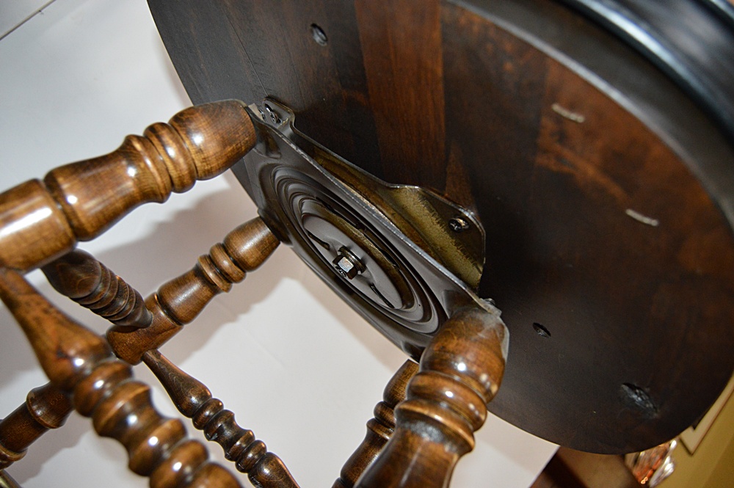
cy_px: 244
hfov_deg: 67.4
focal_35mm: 27
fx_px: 550
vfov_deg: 47.9
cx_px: 367
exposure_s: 1/60
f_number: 3.5
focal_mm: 18
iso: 1600
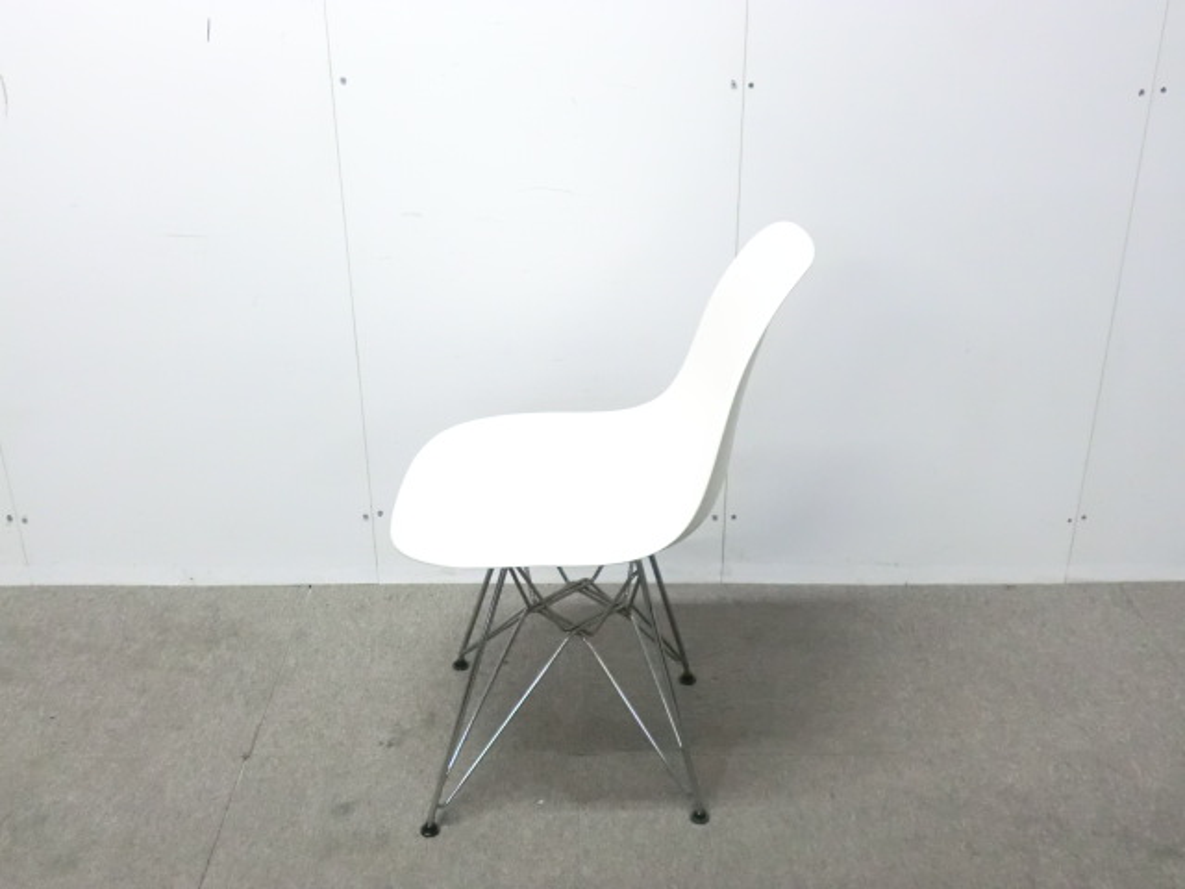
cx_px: 592
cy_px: 444
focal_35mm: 38
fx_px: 1301
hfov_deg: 49.0
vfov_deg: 37.7
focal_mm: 6.9
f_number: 3.9
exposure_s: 1/40
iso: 800
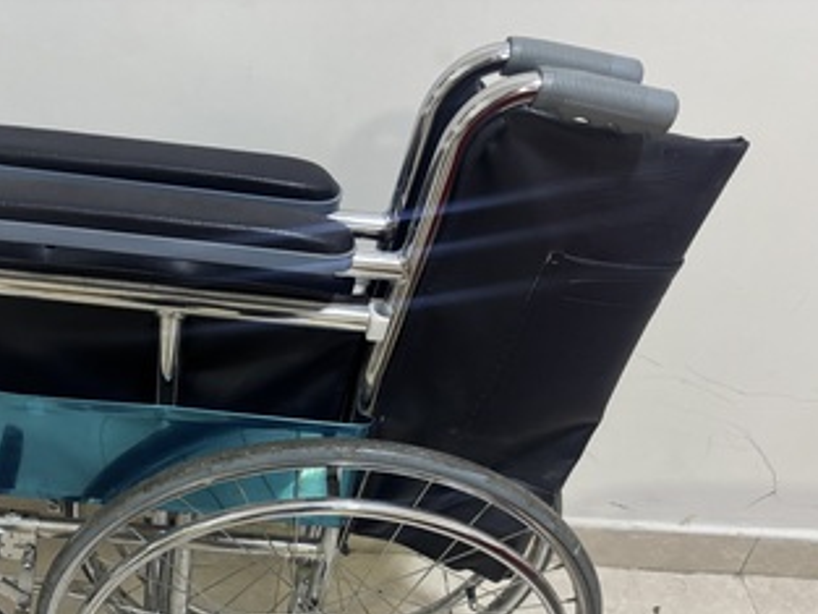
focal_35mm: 38
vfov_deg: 37.0
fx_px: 898
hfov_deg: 47.7
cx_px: 237
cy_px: 445
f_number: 1.6
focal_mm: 5.96
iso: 500
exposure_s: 1/40
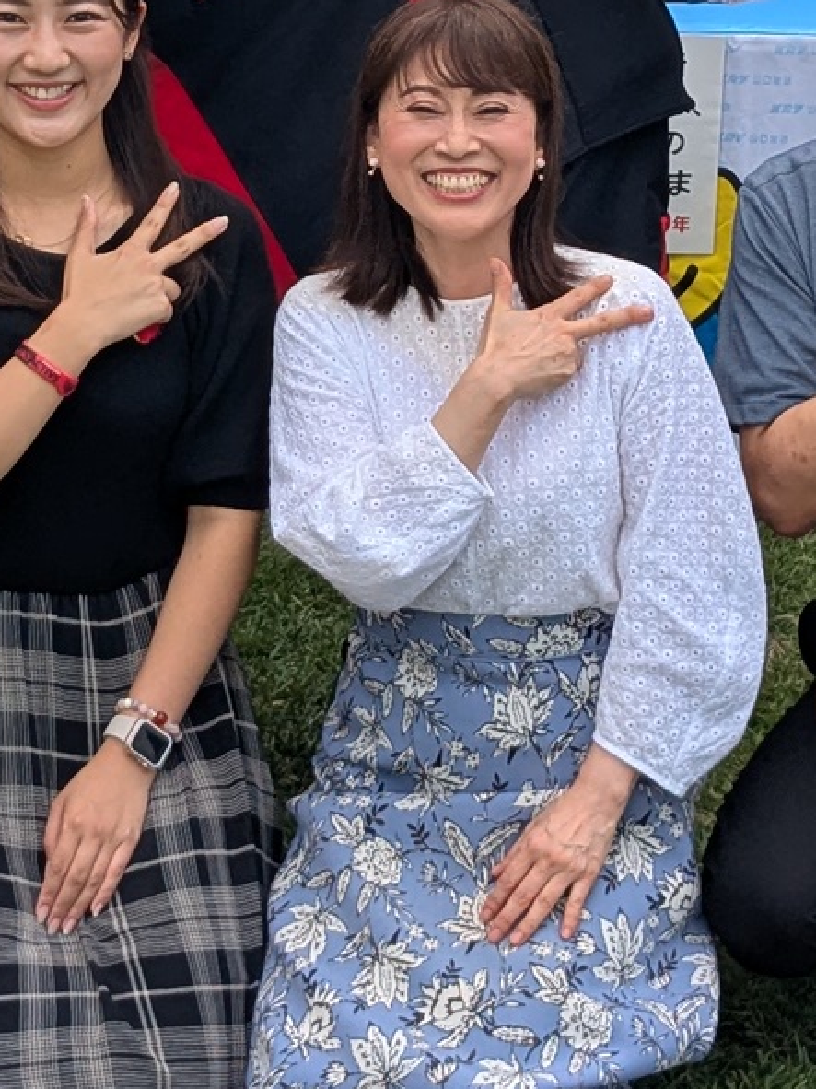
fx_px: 3679
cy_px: 100
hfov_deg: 12.6
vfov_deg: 16.6
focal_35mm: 117
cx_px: 184
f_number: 1.73
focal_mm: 4.38
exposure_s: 1/1170
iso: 41
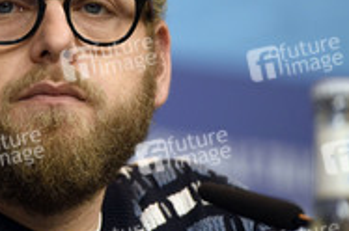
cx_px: -53
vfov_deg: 2.8
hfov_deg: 4.3
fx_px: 4665
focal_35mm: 482
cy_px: 106
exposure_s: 1/320
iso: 1250
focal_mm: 200
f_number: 3.5
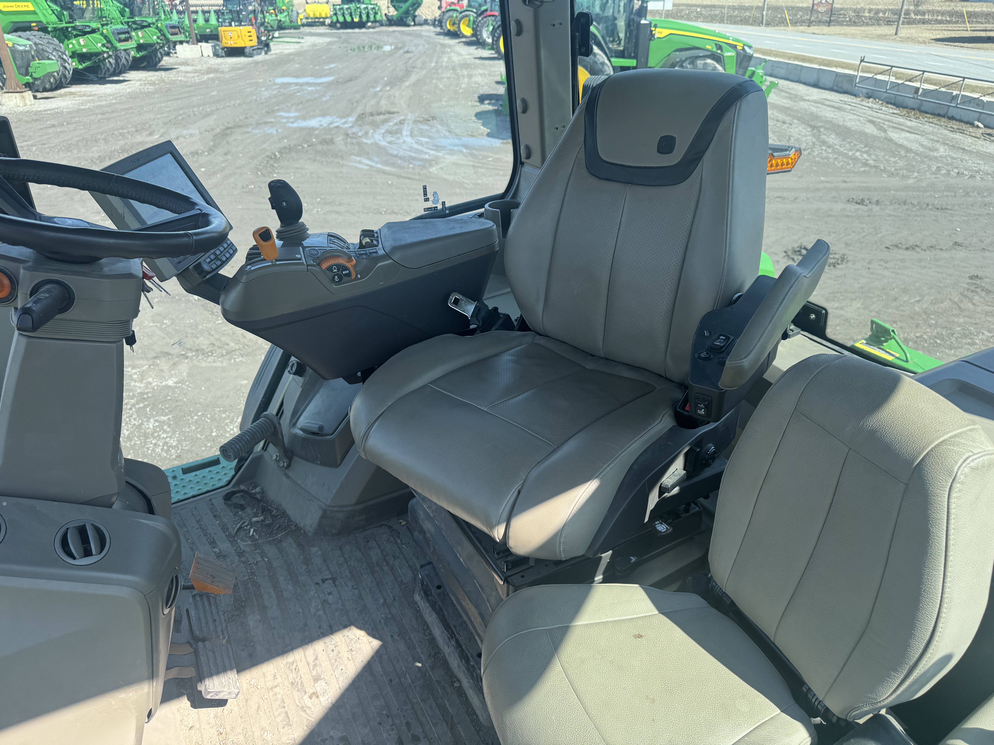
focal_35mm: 24
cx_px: 497
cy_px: 372
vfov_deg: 56.8
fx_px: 689
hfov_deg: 71.6
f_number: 1.78
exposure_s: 1/912
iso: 80
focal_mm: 6.76
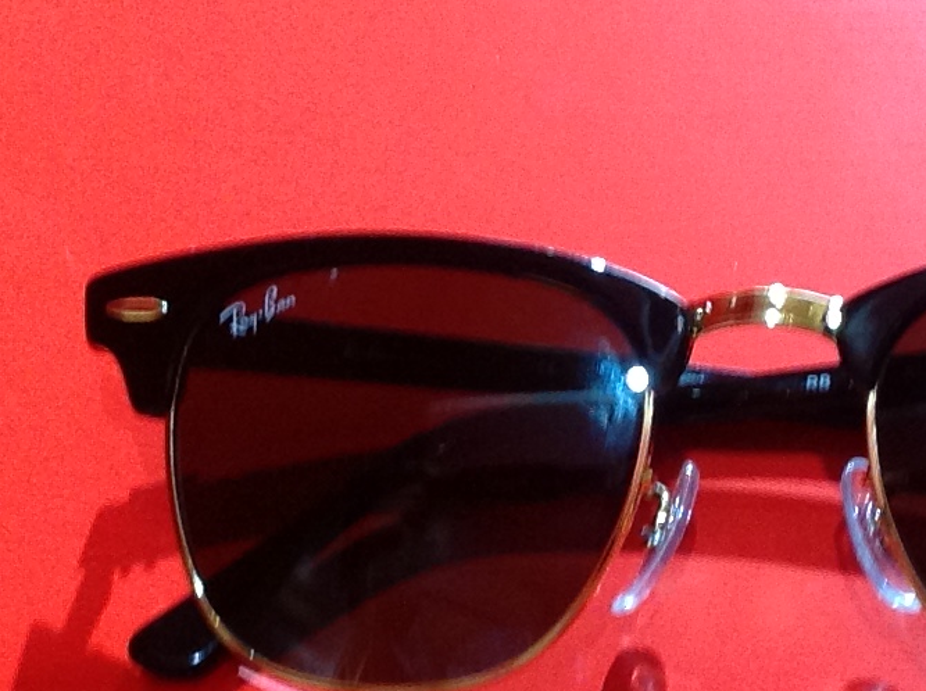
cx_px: 787
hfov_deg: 14.4
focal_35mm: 136
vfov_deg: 10.8
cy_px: 534
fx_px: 3632
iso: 100
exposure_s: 1/17
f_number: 2.4
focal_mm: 4.28
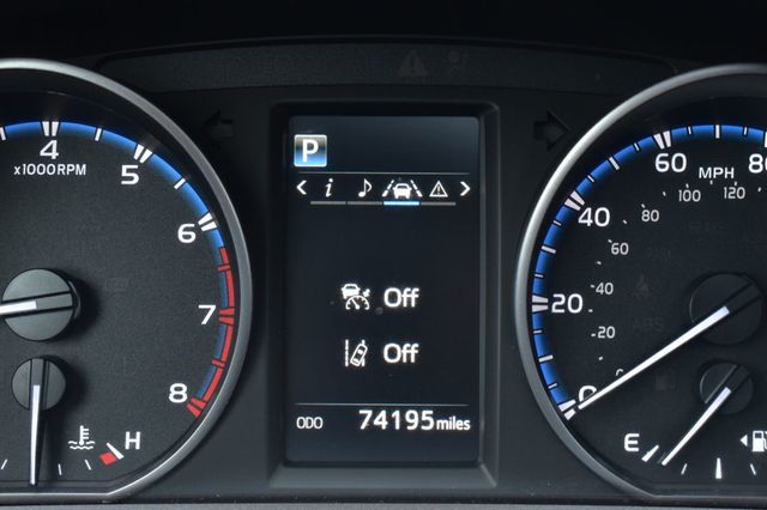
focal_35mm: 60
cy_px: 255
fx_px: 1278
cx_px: 384
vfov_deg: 22.6
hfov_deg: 33.4
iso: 1250
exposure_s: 1/15
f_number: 6.3
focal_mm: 40
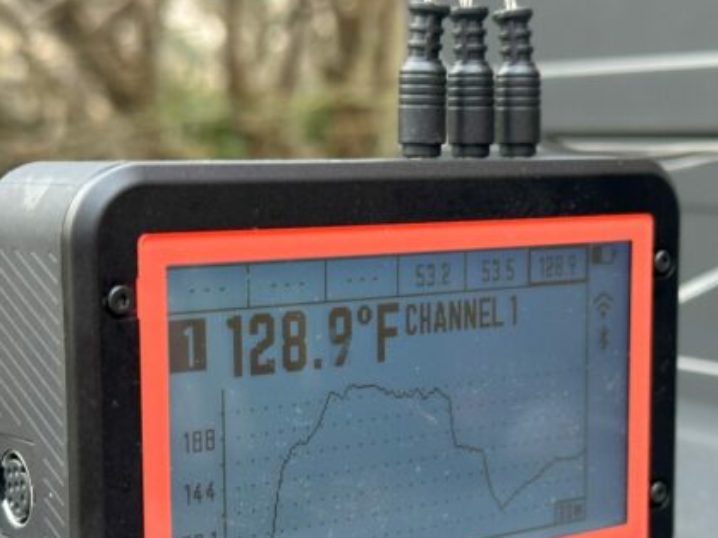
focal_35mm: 80
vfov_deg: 18.3
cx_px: 428
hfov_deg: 24.4
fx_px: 1658
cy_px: 371
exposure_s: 1/50
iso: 160
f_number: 1.78
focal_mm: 6.86
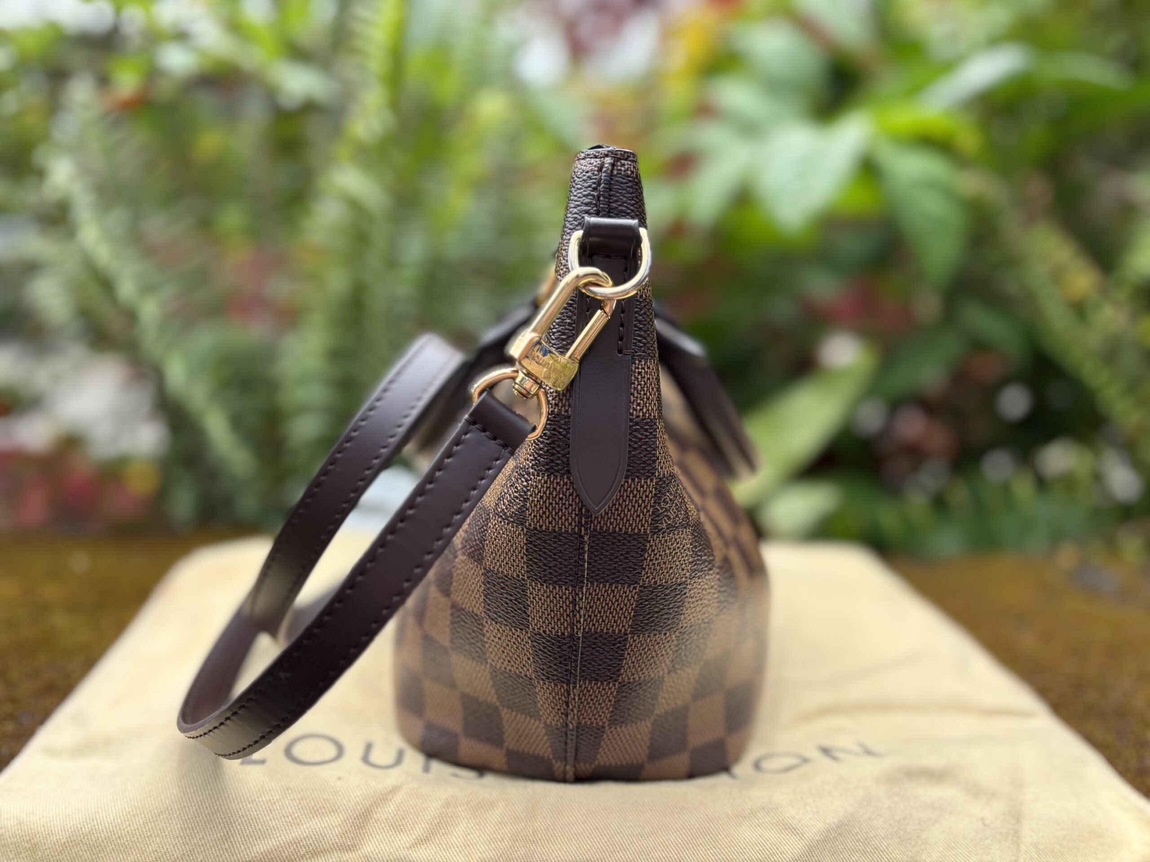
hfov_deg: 67.3
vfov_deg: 53.1
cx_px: 575
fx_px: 864
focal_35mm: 26
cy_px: 431
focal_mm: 5.96
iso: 50
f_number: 1.6
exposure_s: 1/1092
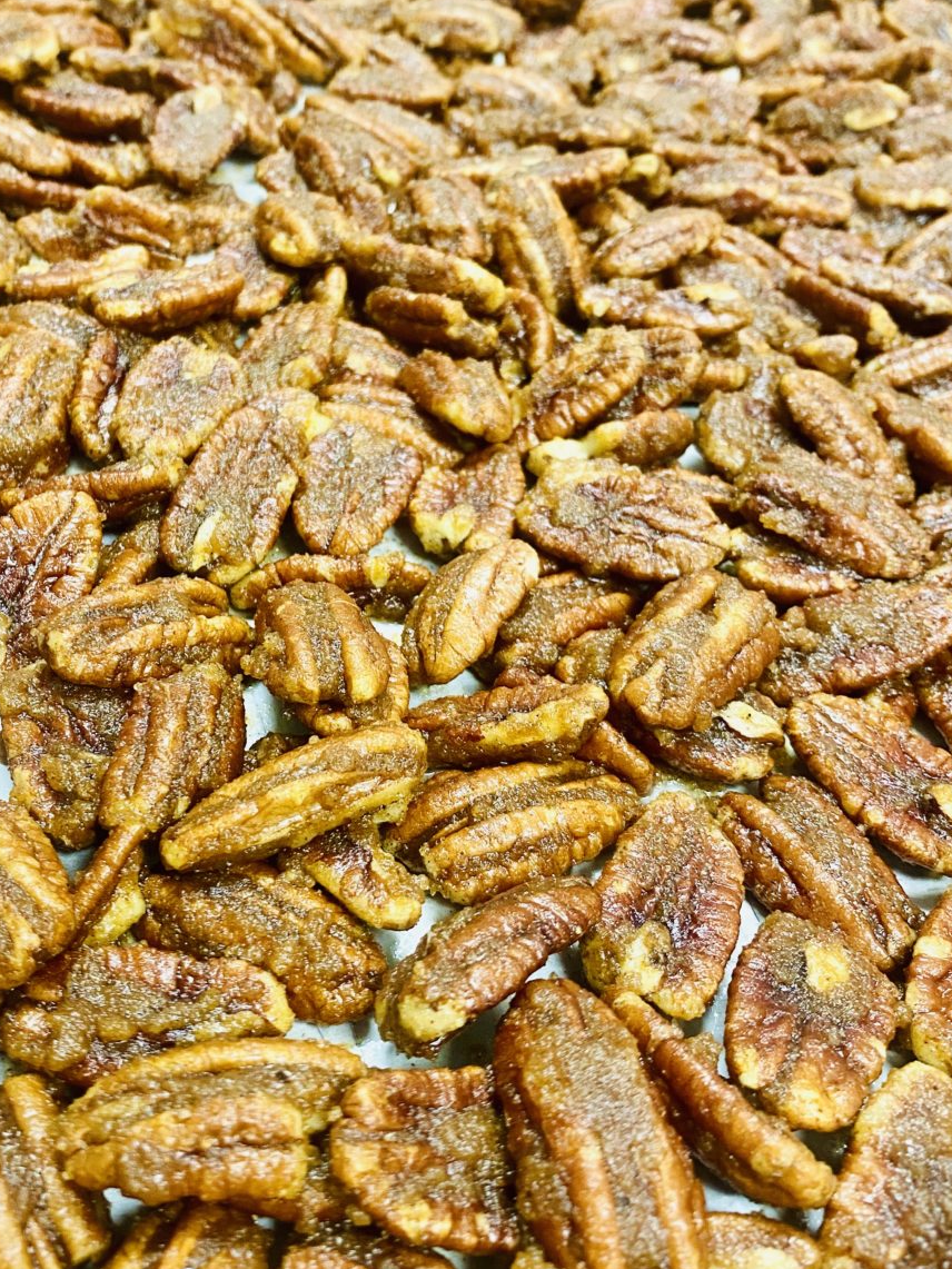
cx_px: 338
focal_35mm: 35
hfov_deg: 40.3
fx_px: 1283
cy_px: 581
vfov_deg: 52.6
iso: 200
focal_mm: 4.25
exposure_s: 1/60
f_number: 1.8
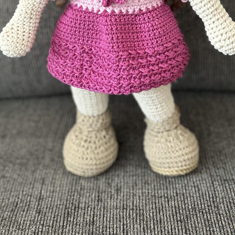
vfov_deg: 30.1
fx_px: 399
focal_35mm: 52
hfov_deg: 32.8
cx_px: 124
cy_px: -9
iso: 400
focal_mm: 5.7
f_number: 1.5
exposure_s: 1/60
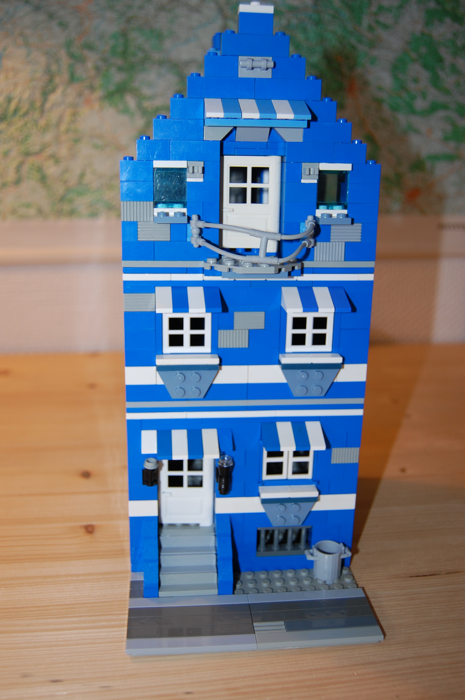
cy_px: 350
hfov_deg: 38.3
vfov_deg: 55.1
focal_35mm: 34
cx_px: 232
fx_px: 670
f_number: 3.8
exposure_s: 1/60
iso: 280
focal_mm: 23
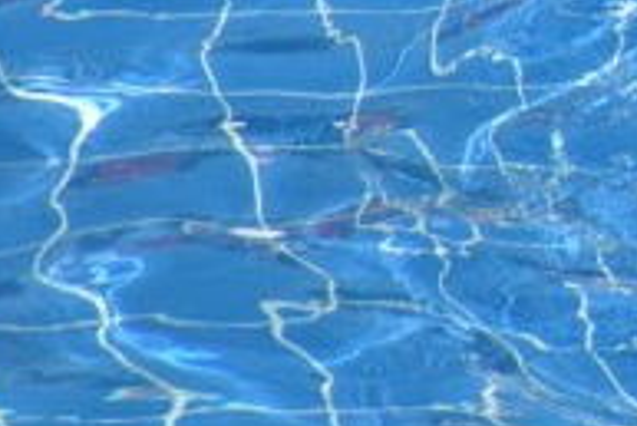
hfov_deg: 1.2
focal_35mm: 1785
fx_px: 31607
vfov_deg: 0.8
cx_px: 1857
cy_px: -373
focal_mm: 200
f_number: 5.6
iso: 200
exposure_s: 1/1000
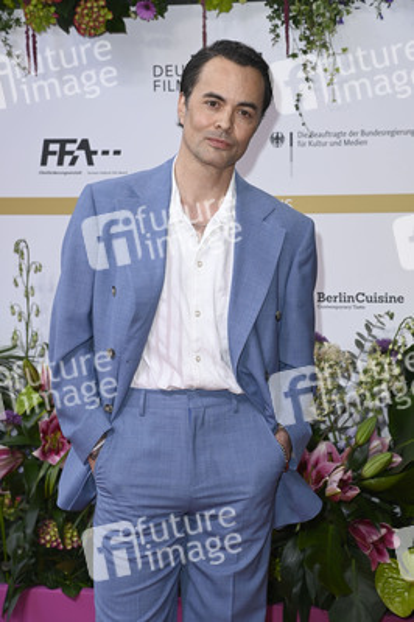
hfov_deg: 13.9
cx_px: 207
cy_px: 311
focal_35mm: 98
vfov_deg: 20.8
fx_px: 1693
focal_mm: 98
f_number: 6.3
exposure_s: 1/250
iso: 640
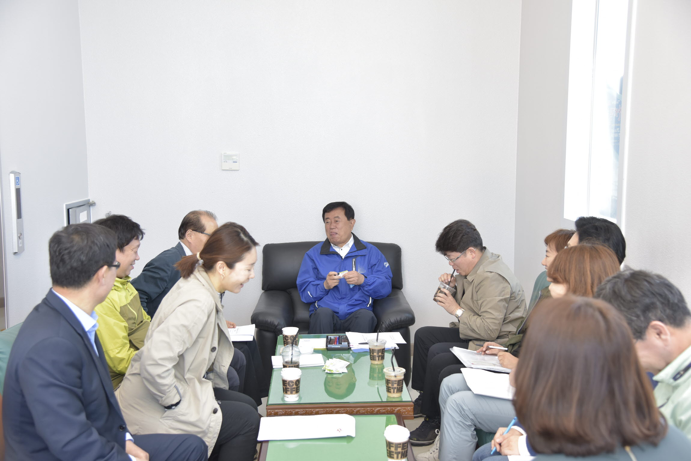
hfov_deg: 48.4
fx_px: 768
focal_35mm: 40
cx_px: 346
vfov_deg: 33.4
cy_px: 230
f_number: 4.5
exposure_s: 1/125
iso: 640
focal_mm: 40
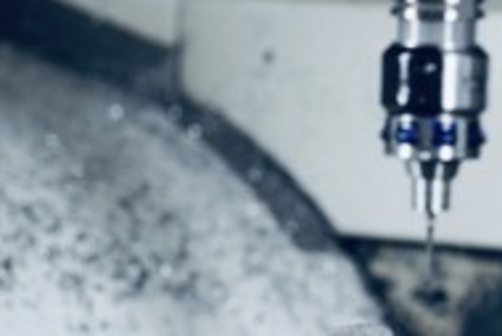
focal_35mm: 739
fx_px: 10312
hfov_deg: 2.8
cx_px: 291
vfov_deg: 1.9
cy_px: 187
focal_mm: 185
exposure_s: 1/800
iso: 800
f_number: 2.8
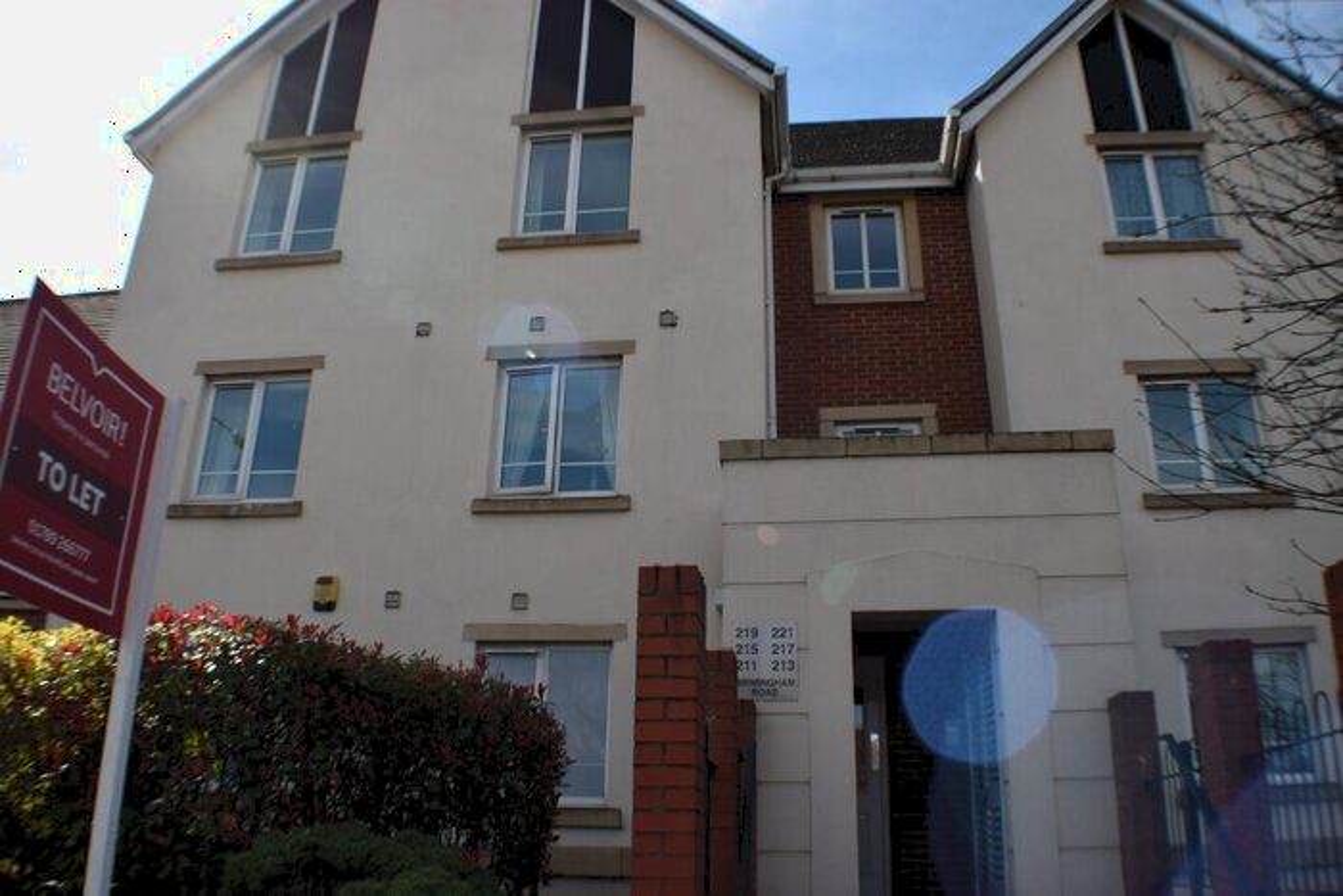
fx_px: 1343
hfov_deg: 53.1
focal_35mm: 36
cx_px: 672
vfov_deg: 36.9
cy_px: 448
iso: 125
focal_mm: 24
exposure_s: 1/640
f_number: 7.1
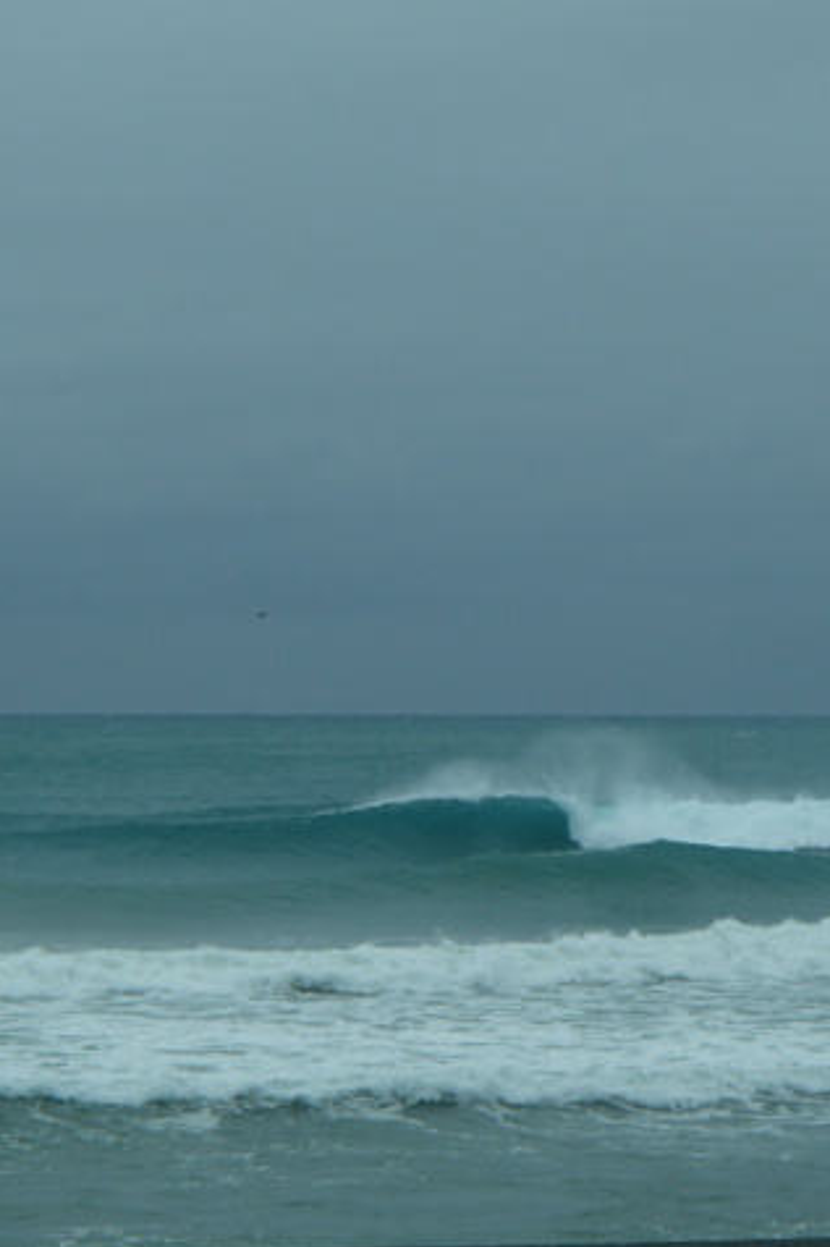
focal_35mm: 165
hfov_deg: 8.3
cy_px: 626
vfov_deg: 12.5
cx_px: 479
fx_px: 5710
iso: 100
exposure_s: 1/320
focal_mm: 21.22
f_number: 5.5
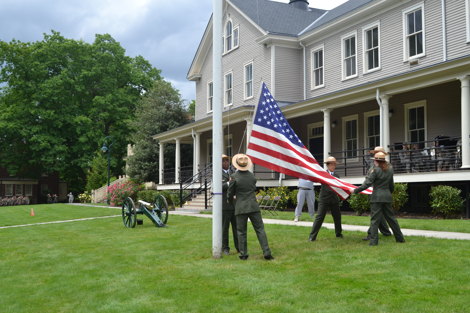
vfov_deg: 30.8
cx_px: 235
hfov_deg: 45.0
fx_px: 568
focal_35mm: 44
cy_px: 156
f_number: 8
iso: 100
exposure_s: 1/100
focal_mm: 29
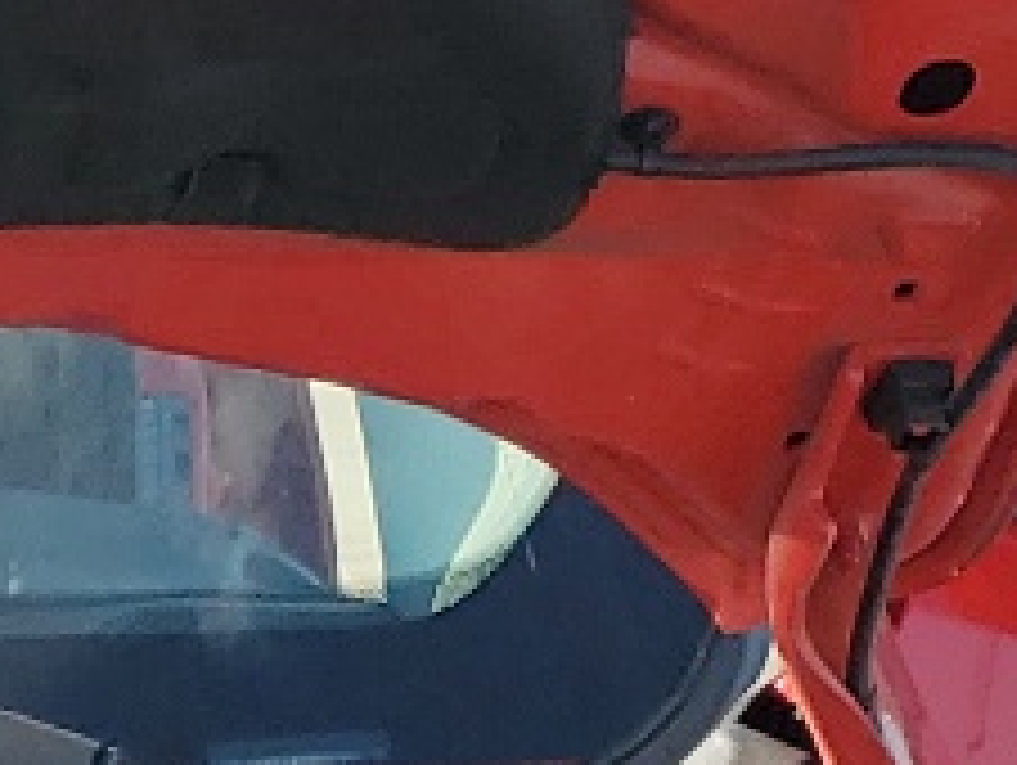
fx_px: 5412
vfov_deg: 7.7
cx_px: -1251
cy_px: 1656
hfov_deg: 9.7
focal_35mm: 184
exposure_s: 1/1250
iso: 50
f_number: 1.5
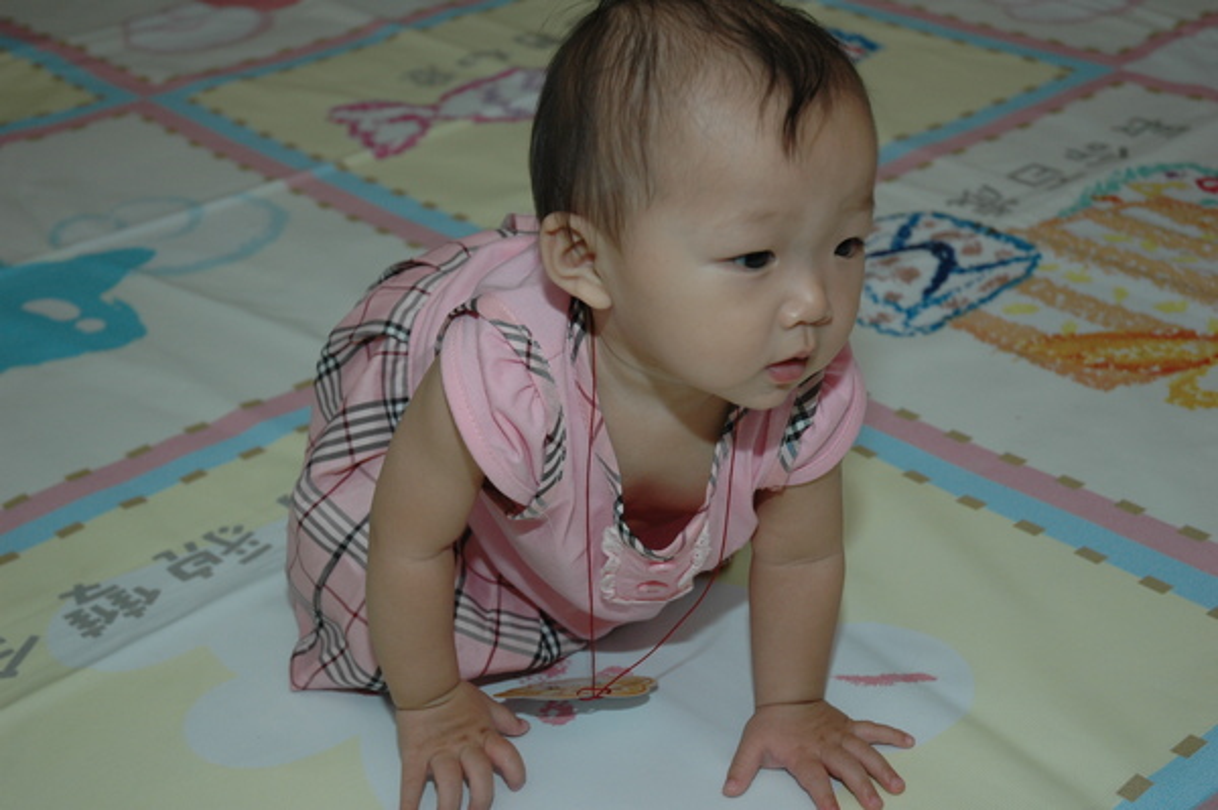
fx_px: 2028
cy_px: 405
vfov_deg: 22.6
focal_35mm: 60
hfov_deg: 33.4
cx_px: 609
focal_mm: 40
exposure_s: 1/250
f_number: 4.5
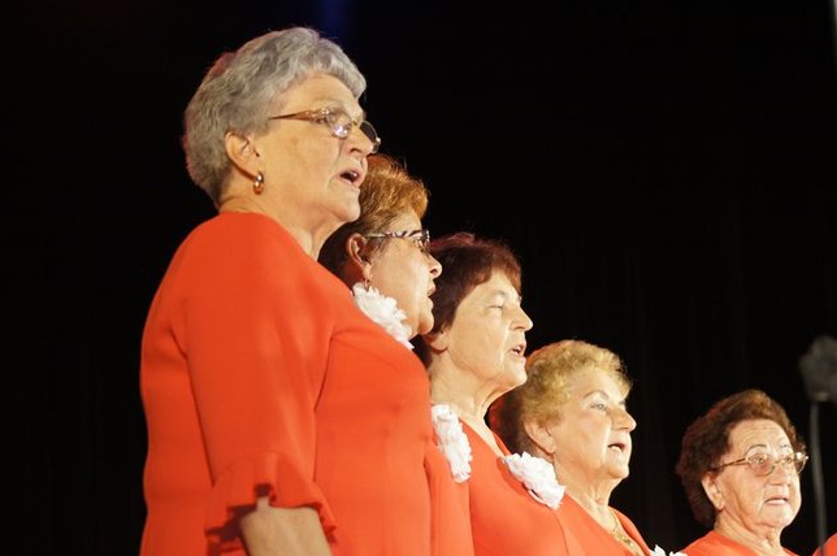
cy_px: 277
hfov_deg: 18.0
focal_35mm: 114
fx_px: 2636
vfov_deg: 12.0
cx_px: 417
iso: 1600
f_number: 4.5
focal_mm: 75
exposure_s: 1/60
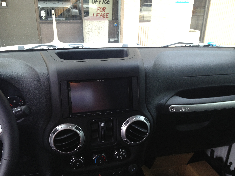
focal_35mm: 35
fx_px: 238
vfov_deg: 40.7
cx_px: 118
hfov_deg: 52.6
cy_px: 88
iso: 80
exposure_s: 1/120
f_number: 2.4
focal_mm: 4.28
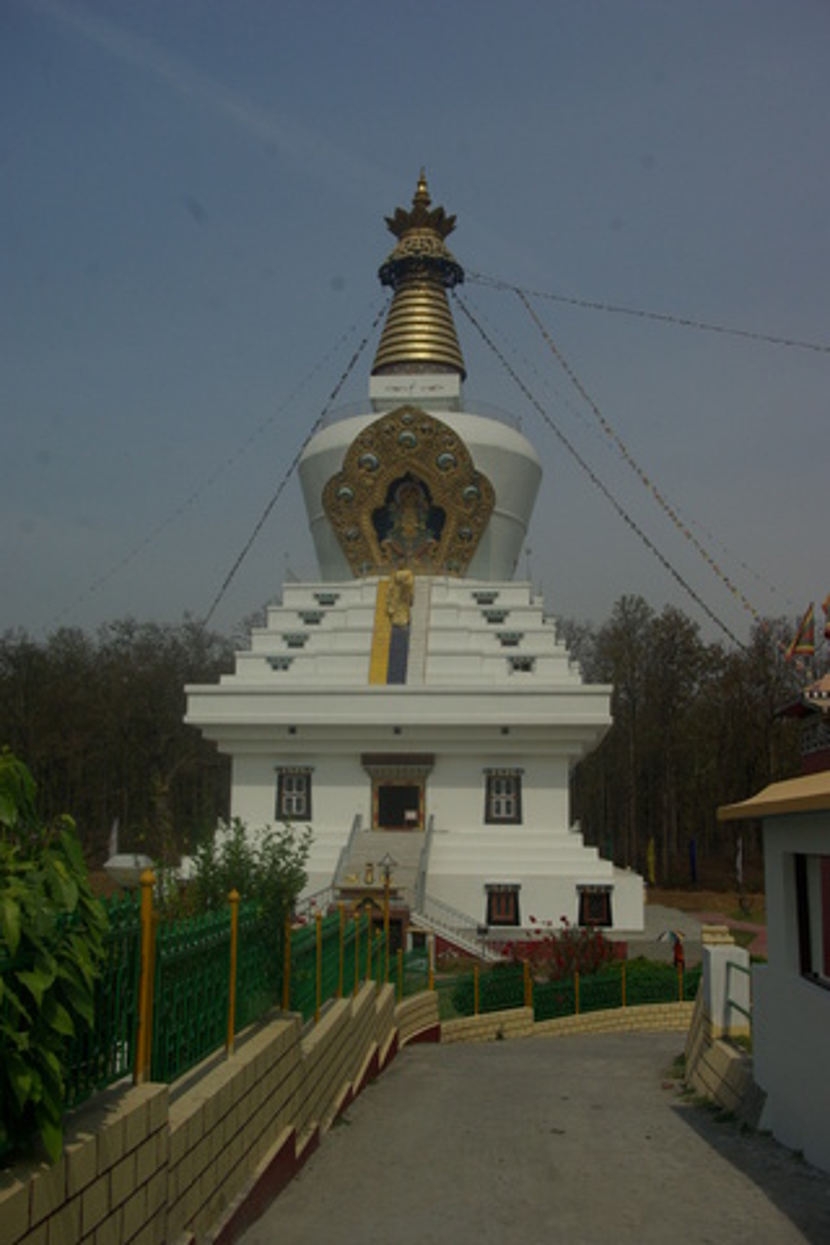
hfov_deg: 36.9
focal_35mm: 36
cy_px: 622
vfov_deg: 53.1
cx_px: 415
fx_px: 1245
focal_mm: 24
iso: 200
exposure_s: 1/500
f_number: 8
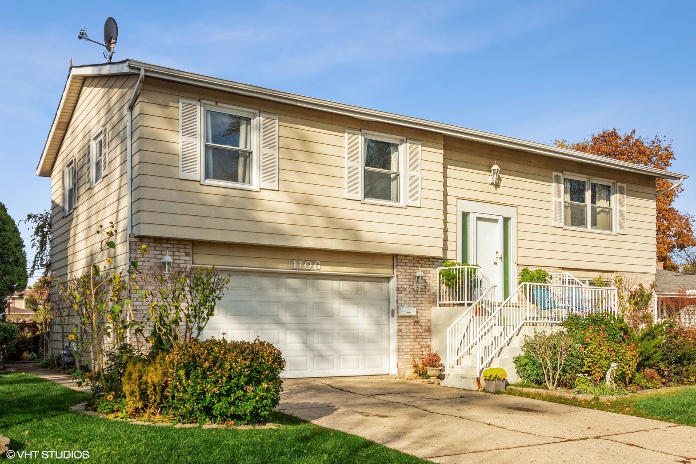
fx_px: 696
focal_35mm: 36
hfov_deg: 53.1
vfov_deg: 36.9
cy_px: 232
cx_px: 348
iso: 200
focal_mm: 24
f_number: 9
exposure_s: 1/2000
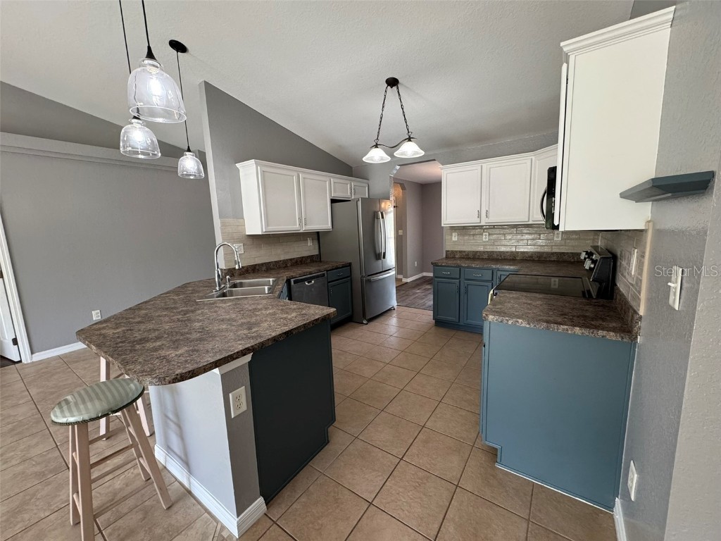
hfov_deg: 102.1
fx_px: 292
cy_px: 270
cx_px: 360
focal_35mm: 14
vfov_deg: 85.7
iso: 320
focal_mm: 2.22
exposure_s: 1/120
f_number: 2.2
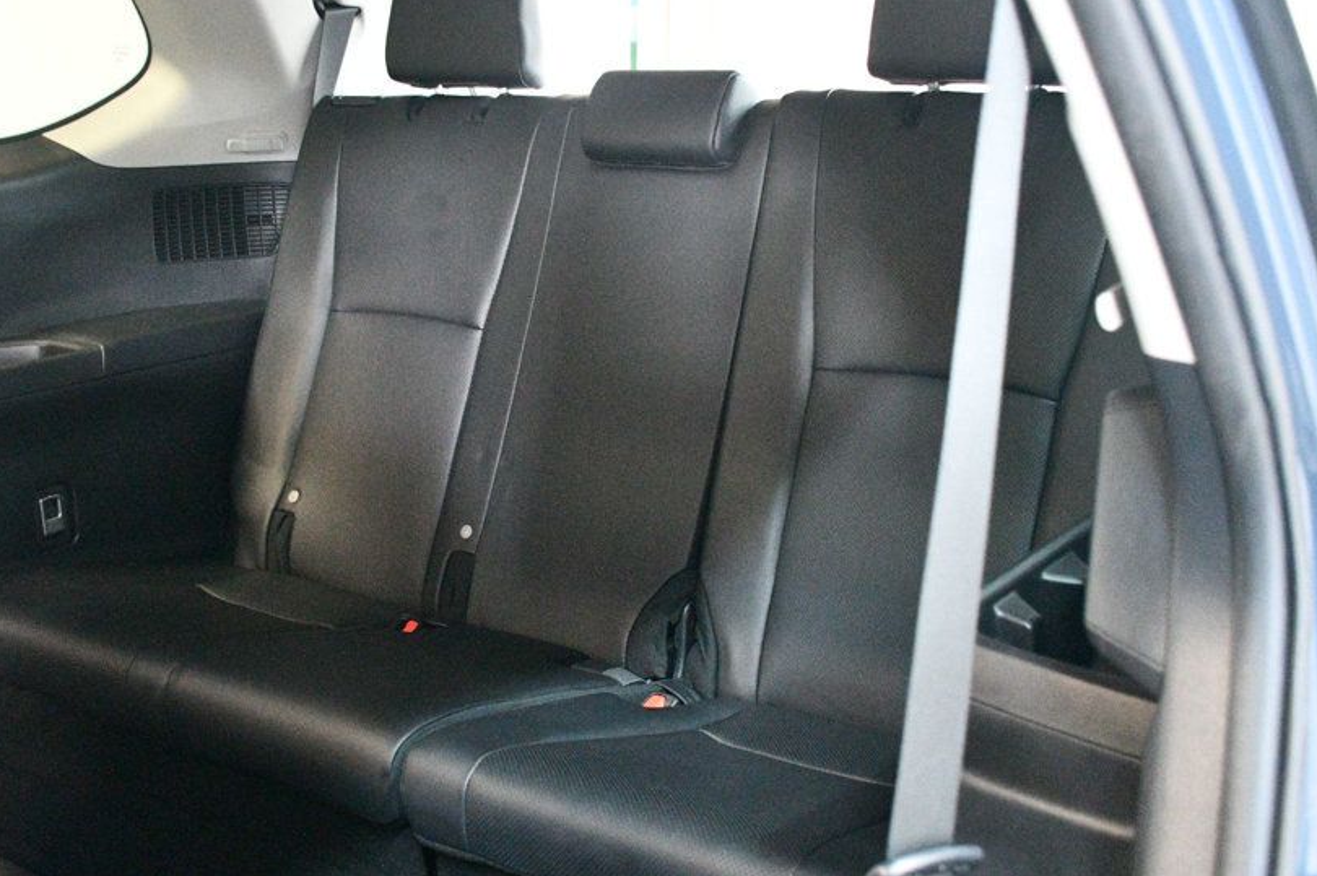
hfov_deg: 45.3
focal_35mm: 43
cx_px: 566
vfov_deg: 31.1
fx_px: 1572
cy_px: 445
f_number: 3.8
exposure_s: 1/50
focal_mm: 23
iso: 12800
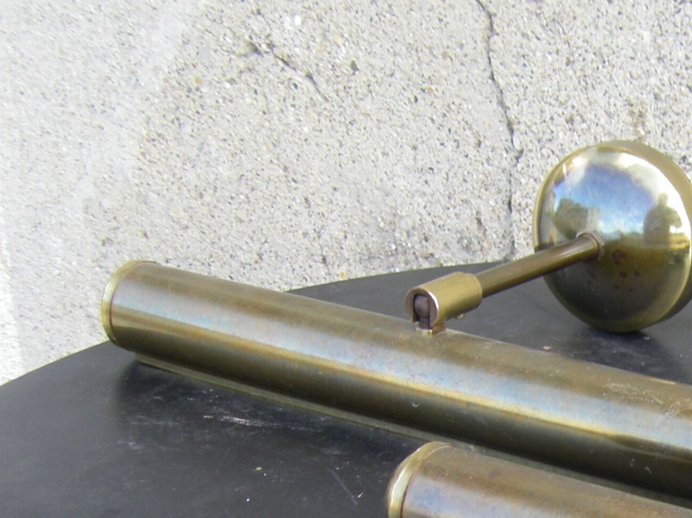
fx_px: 1899
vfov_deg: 15.3
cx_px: 735
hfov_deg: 19.9
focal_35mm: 95
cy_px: 493
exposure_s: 1/50
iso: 64
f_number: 3.5
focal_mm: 6.3
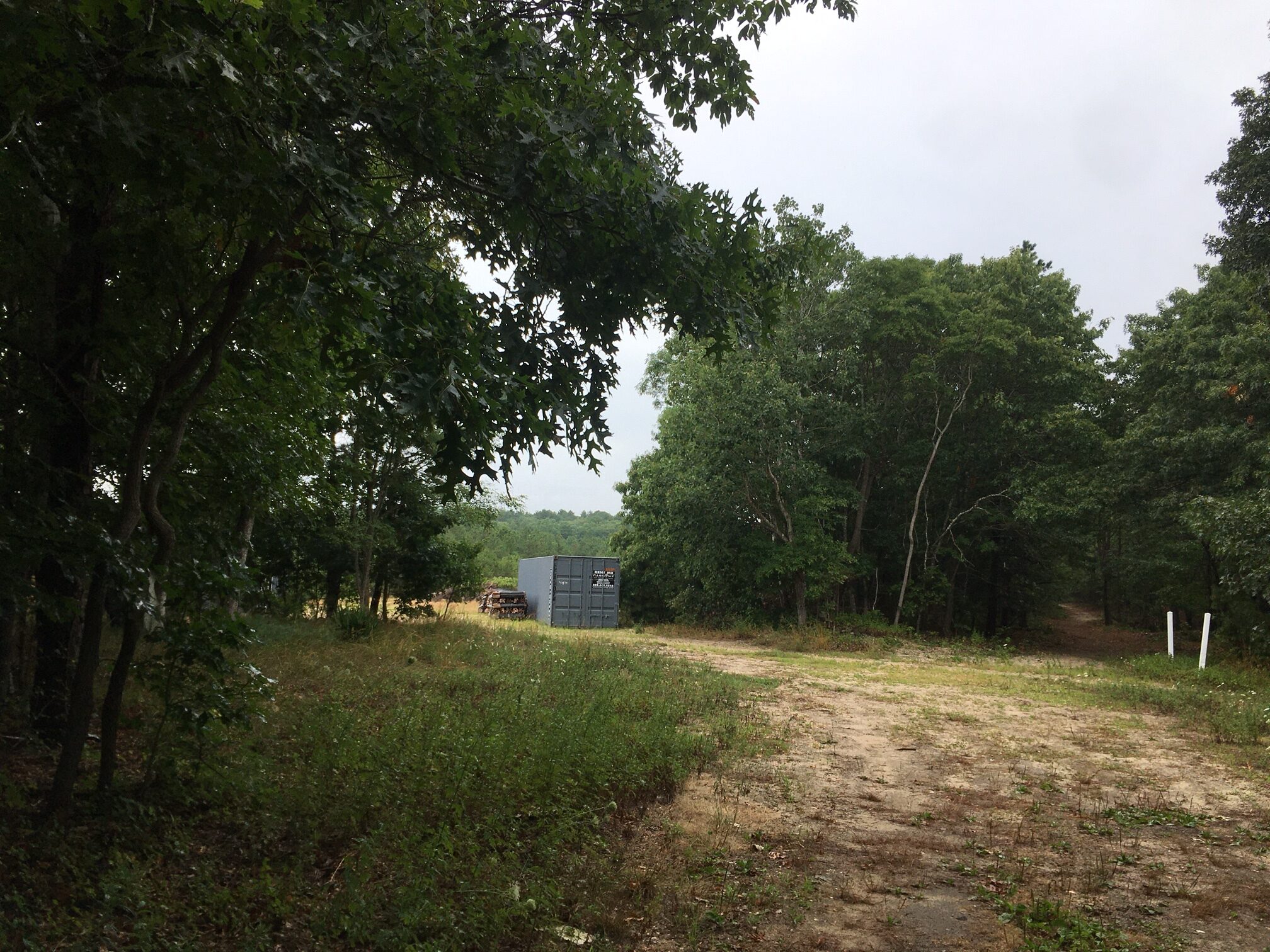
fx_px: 1064
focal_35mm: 29
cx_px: 635
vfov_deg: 48.2
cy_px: 476
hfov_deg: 61.7
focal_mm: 4.15
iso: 25
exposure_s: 1/699
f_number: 2.2
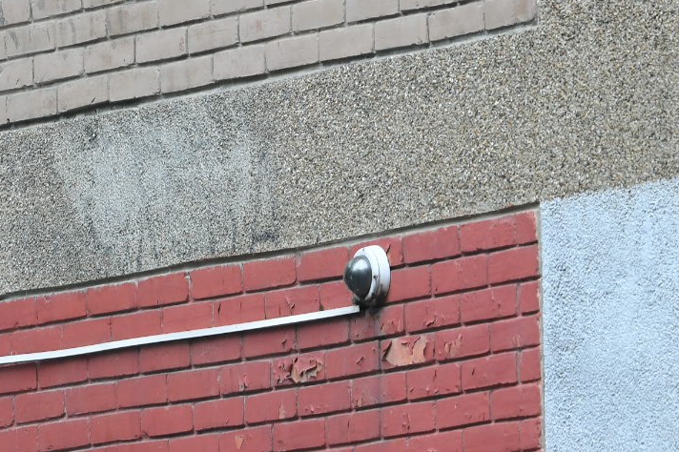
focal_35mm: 683
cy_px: 428
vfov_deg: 2.0
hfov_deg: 3.0
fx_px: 12876
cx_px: 556
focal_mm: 200
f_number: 4
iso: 500
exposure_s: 1/320
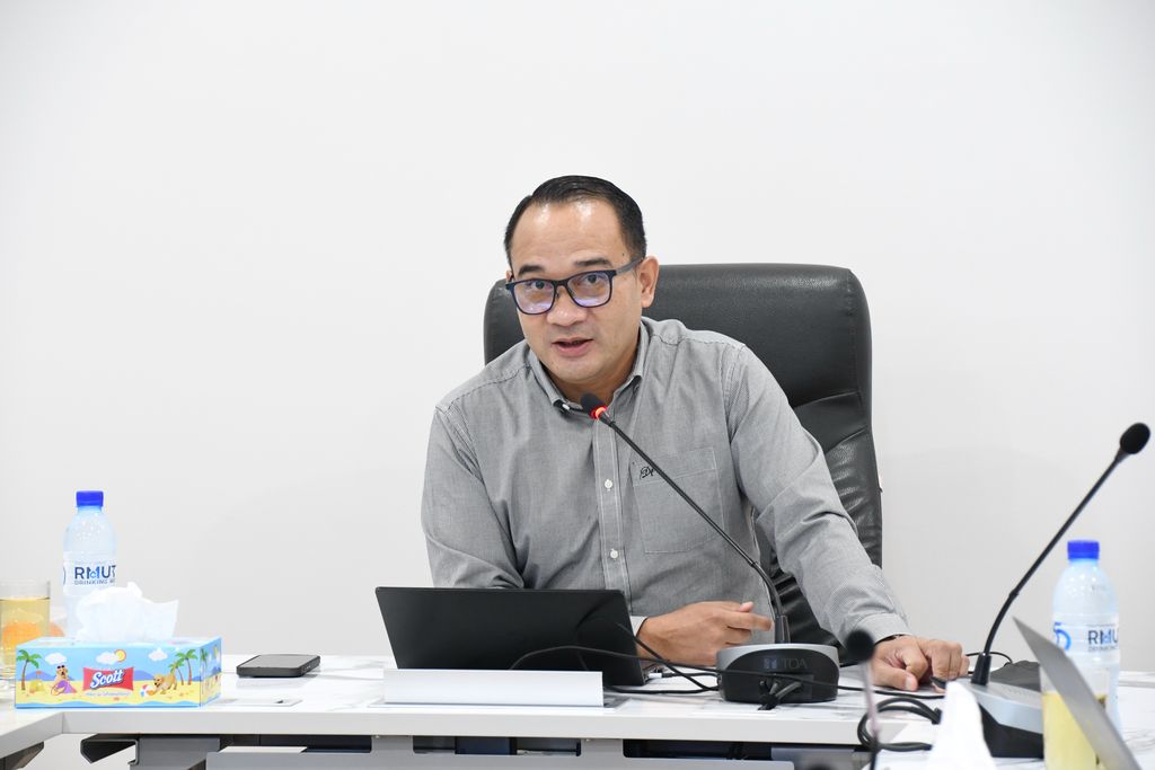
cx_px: 578
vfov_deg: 10.2
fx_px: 4332
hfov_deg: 15.2
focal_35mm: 135
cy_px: 385
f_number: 5.3
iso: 1600
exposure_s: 1/40
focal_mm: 90
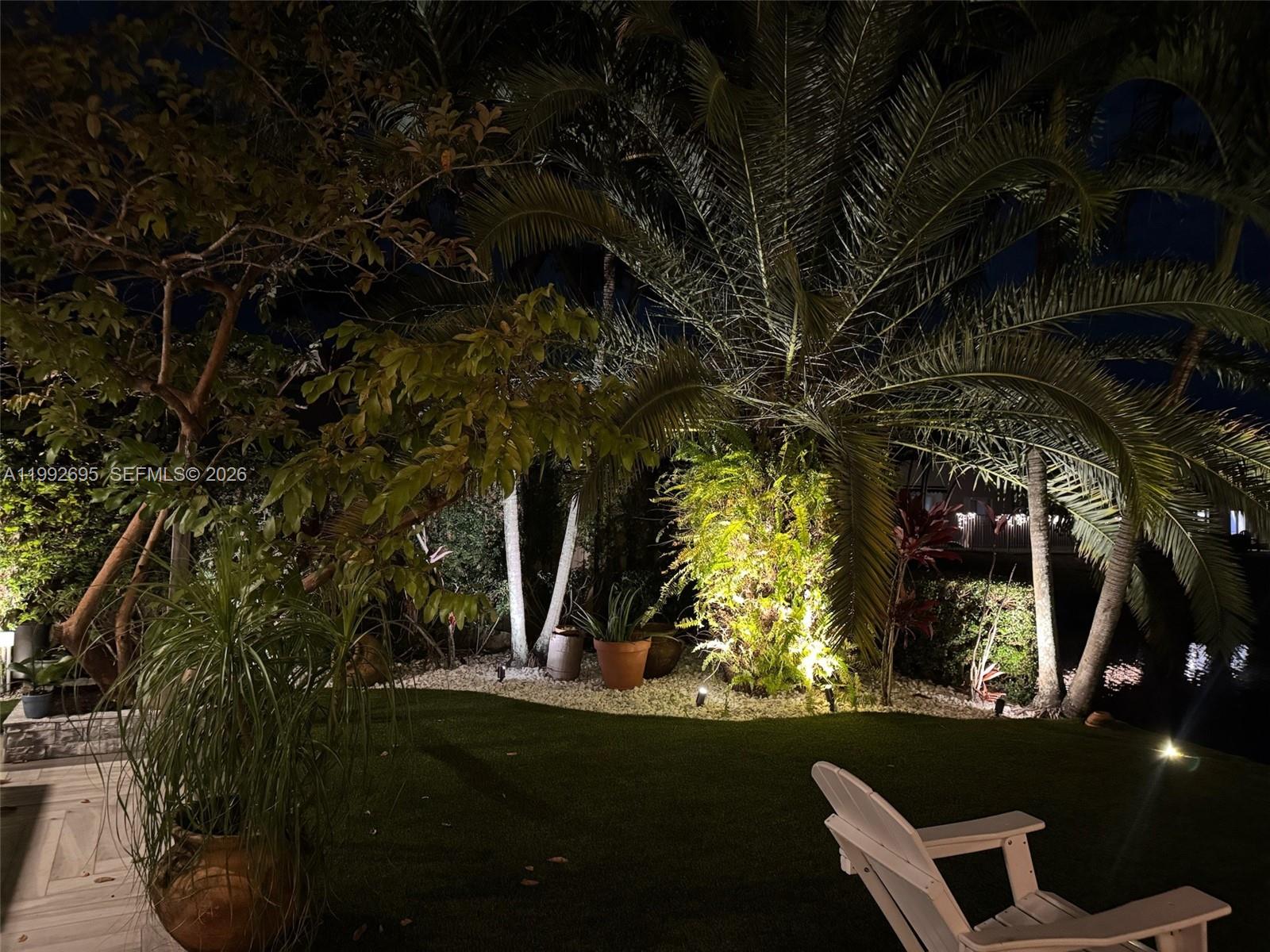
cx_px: 635
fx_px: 881
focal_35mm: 24
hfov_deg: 71.6
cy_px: 476
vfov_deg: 56.8
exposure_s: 1/30
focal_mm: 6.76
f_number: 1.78
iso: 1600
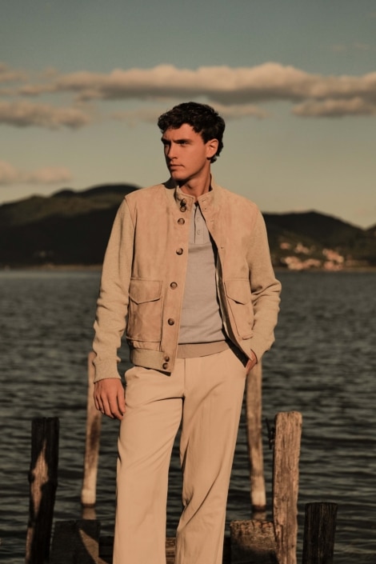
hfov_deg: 15.2
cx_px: 188
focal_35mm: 90
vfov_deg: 22.6
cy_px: 282
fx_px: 1410
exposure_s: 1/16000
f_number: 4
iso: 200
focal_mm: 90
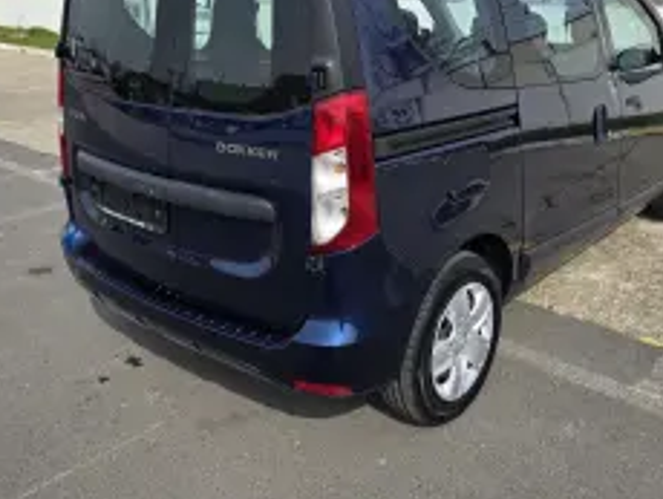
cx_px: 340
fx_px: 690
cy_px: 162
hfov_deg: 51.3
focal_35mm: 36
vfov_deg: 39.2
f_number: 1.7
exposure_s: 1/5153
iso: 80
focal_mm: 6.3
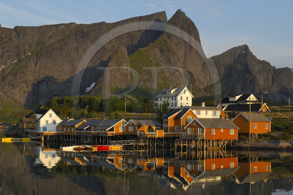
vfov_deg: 21.5
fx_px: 512
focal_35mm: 63
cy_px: 98
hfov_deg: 31.9
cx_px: 146
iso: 100
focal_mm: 42
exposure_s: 1/160
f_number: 7.1
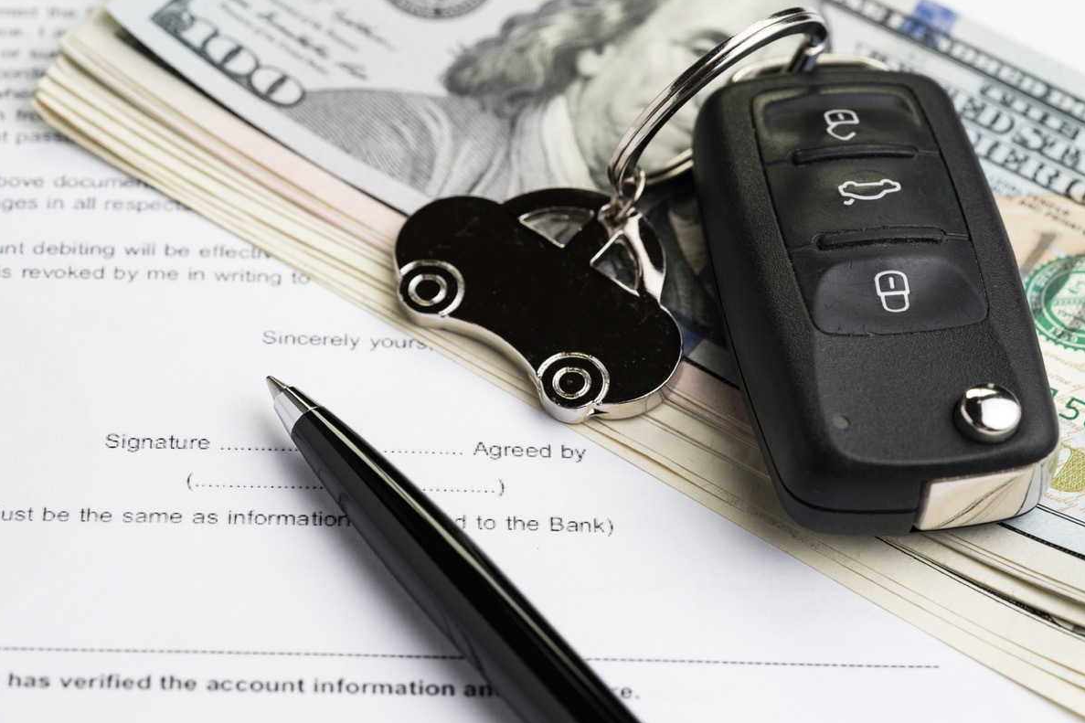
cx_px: 538
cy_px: 361
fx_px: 2742
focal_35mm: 91
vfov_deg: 15.0
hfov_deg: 22.4
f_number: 8
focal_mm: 90
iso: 400
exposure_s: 1/100
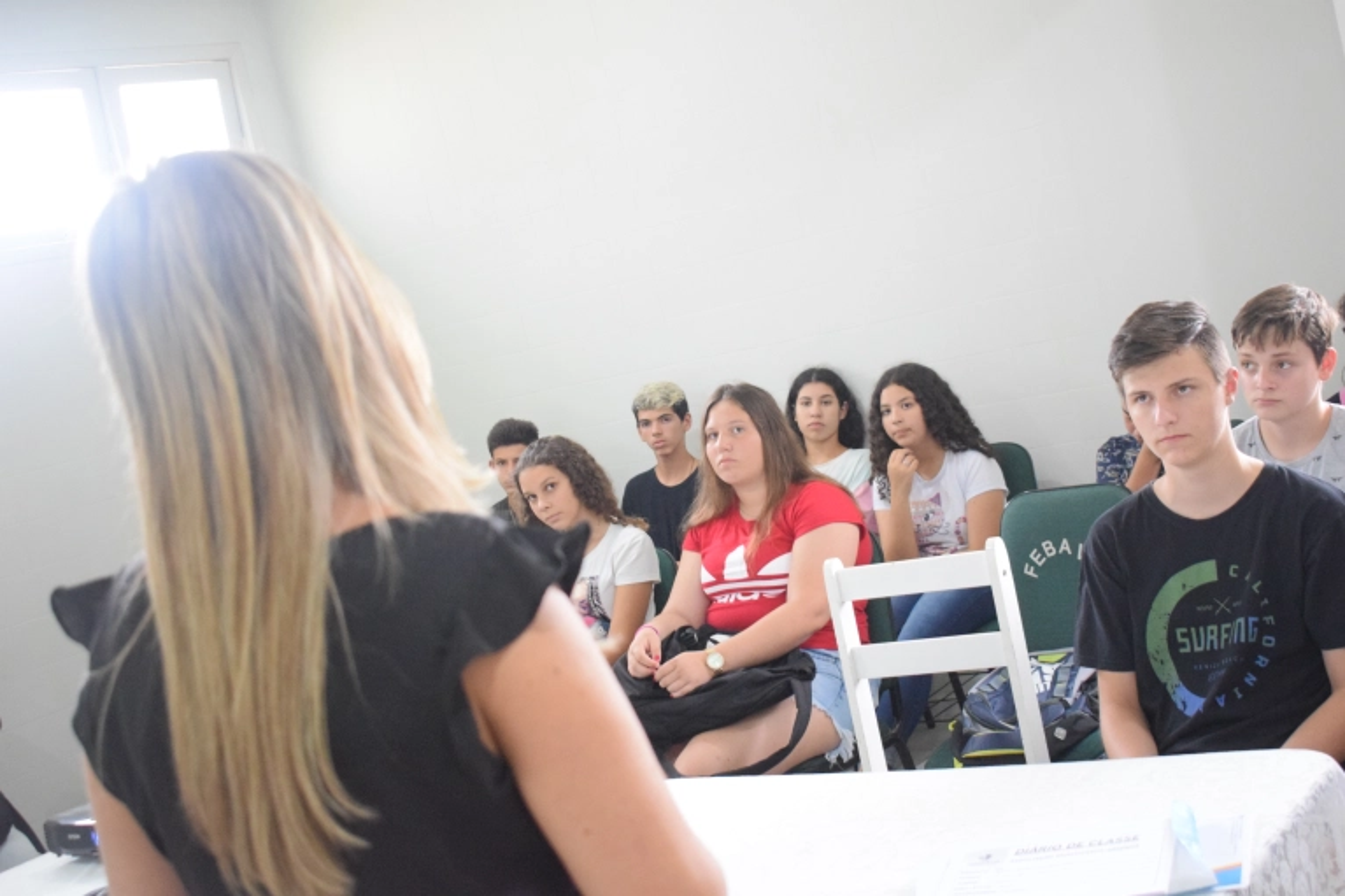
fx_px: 1793
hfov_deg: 41.1
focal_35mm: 48
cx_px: 672
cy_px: 448
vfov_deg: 28.1
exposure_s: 1/60
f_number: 4.5
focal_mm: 32
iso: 4000
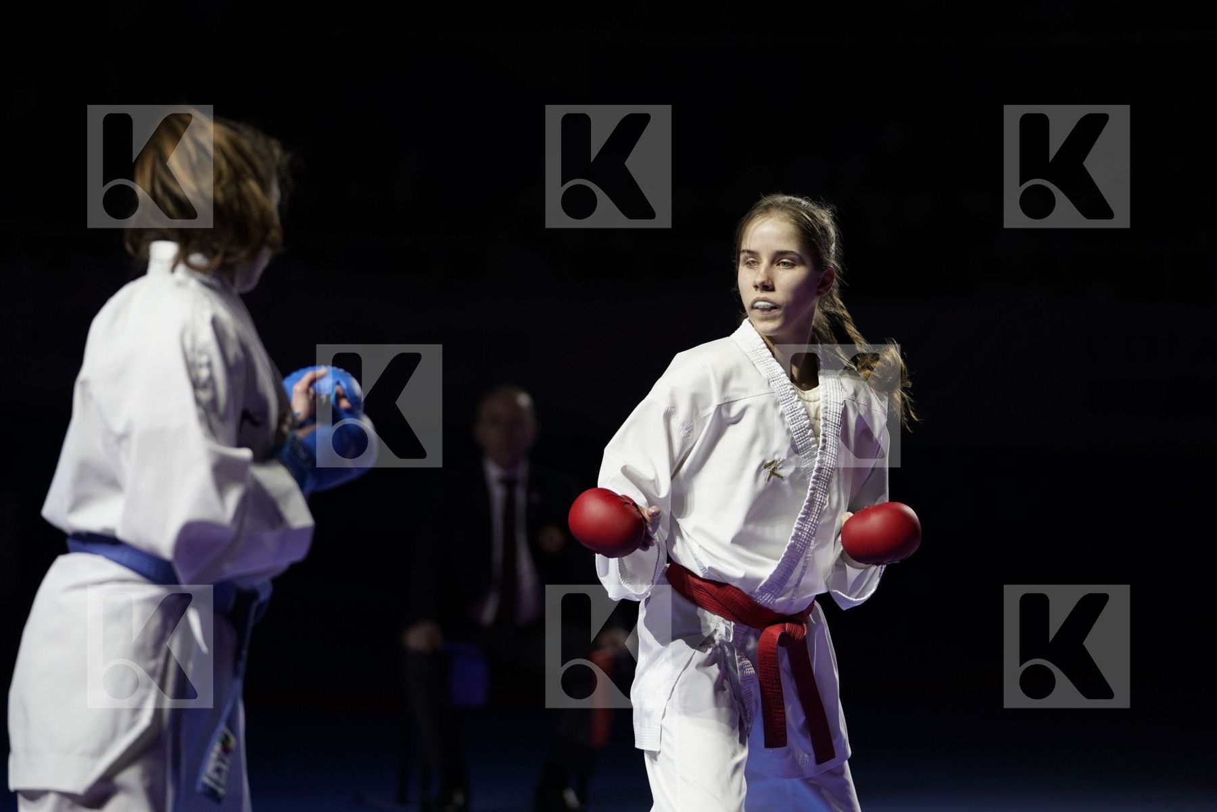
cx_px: 608
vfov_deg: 11.0
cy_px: 406
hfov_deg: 16.4
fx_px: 4225
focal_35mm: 125
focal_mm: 125
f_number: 2.8
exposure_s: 1/1000
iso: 1000
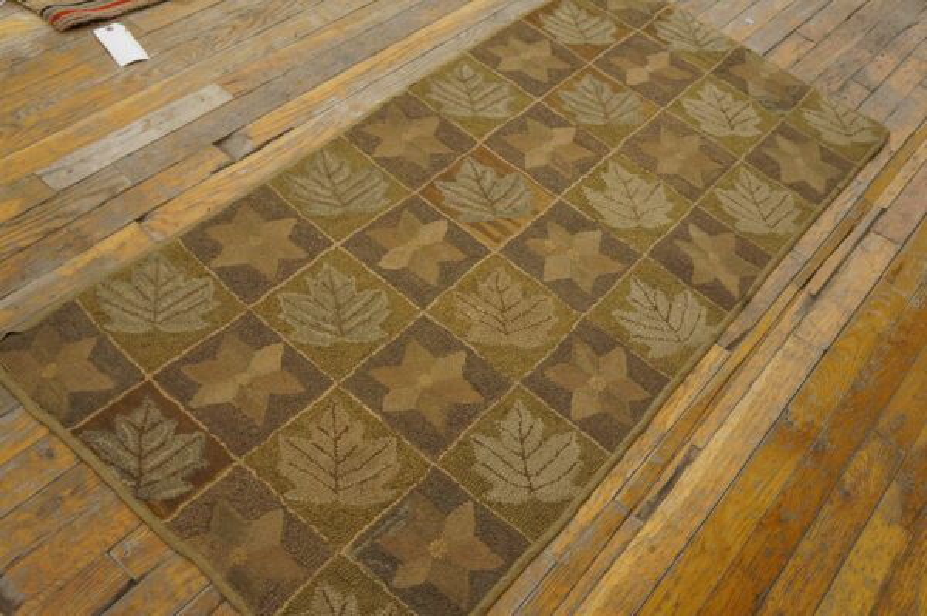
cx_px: 464
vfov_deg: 38.3
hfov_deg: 55.1
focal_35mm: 34
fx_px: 888
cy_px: 308
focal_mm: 23
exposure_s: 1/60
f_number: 4
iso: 1000
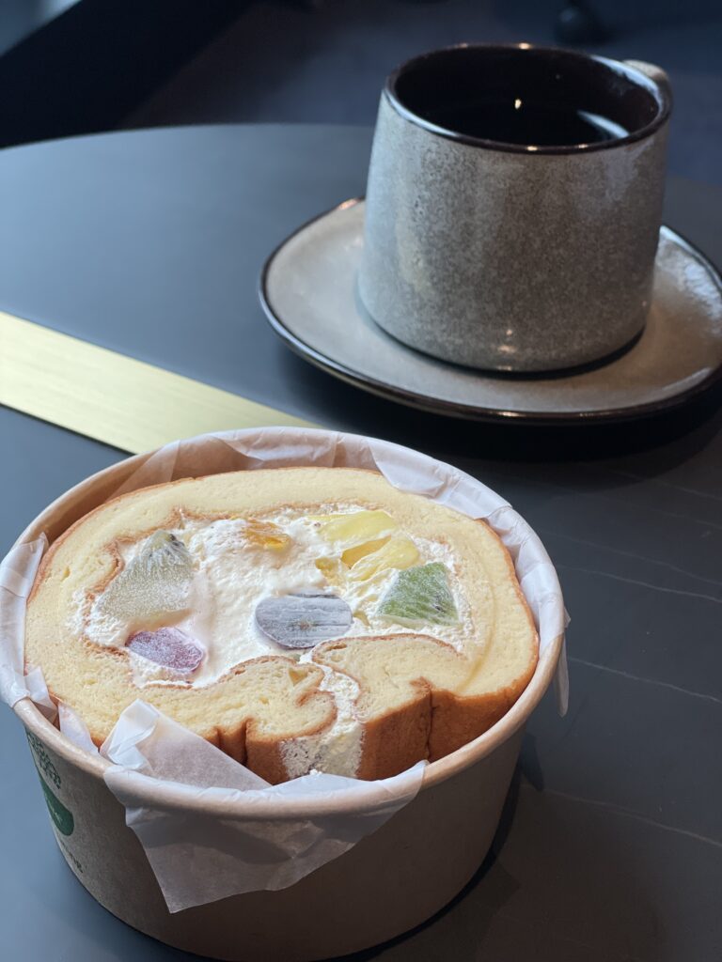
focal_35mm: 52
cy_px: 481
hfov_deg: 28.0
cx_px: 361
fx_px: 1446
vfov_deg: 36.8
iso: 40
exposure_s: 1/100
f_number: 2
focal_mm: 6
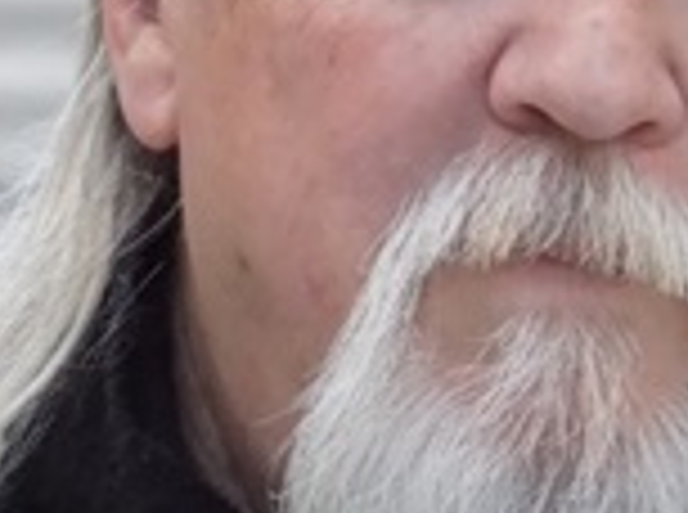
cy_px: 122
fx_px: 20899
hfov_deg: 1.9
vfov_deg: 1.4
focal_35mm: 1054
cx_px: 603
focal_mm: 71.5
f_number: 5.9
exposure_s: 1/125
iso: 640
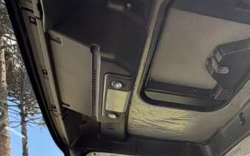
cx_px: 168
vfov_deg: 20.7
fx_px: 320
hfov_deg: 42.1
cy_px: 268
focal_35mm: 47
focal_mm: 2.22
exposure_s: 1/217
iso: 40
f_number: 2.2
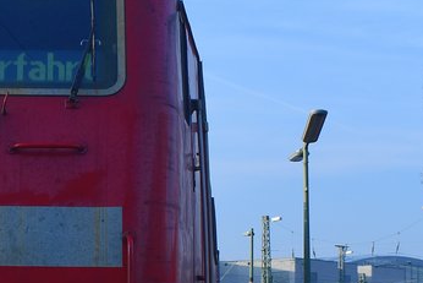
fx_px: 1222
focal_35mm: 104
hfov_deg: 19.2
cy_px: 251
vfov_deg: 13.1
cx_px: 20
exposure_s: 1/400
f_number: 8
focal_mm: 20
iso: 160
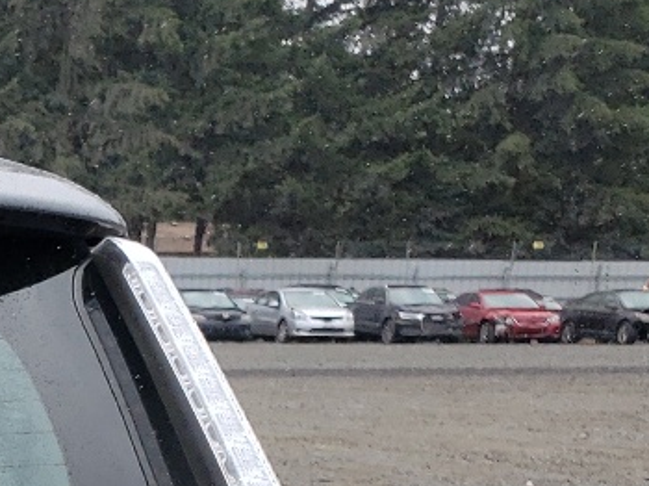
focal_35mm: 119
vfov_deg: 11.4
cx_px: -614
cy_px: 937
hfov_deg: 14.1
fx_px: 2230
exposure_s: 1/2000
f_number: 1.5
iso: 50
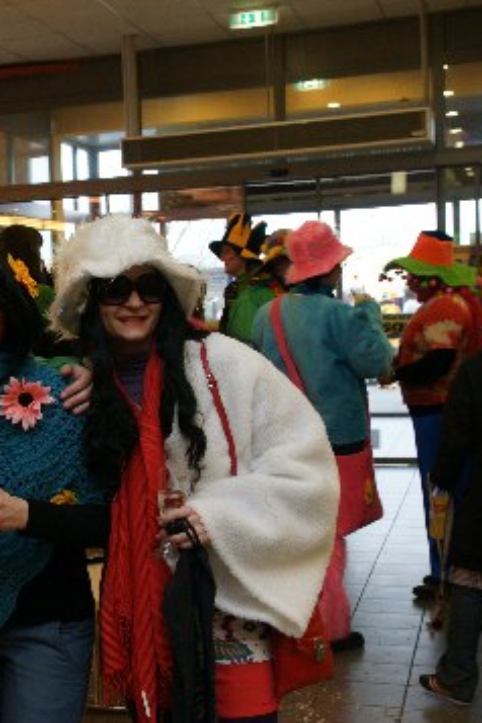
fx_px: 1205
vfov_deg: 33.4
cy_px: 356
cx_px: -57
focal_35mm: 60
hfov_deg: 21.4
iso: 800
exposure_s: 1/60
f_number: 5.6
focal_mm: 26
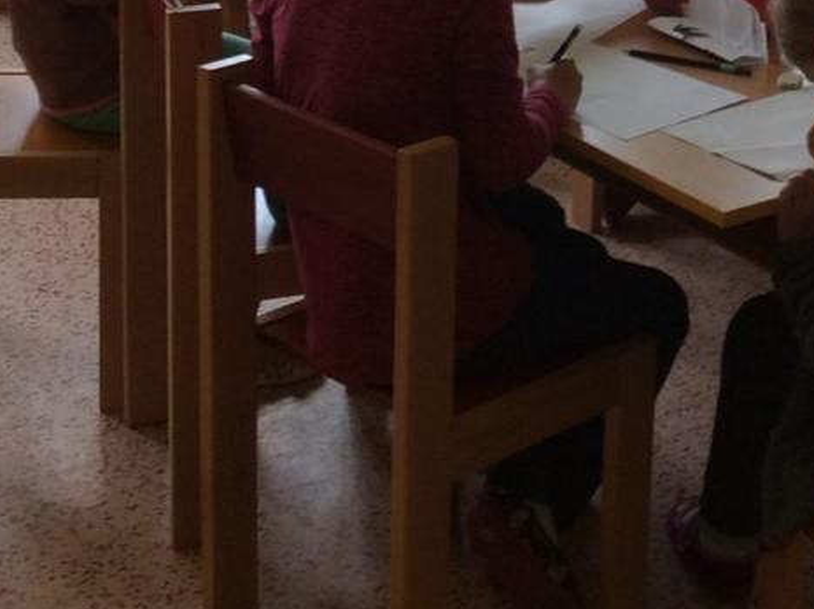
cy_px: -122
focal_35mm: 92
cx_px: 749
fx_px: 2162
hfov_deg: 20.8
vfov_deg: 15.5
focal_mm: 3.3
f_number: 2.4
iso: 50
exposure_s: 1/25
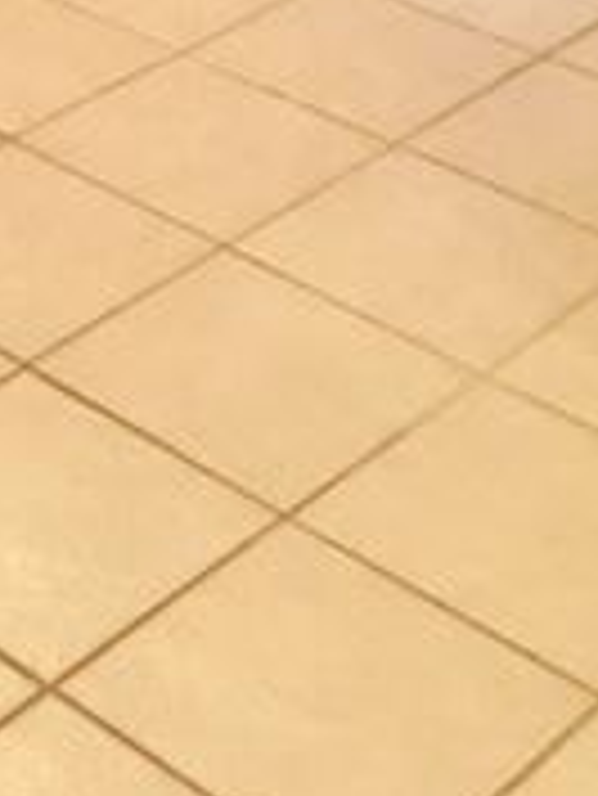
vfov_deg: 16.6
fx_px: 2416
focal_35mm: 105
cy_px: -472
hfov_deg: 13.5
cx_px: -225
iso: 80
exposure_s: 1/15
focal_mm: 4.15
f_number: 2.2
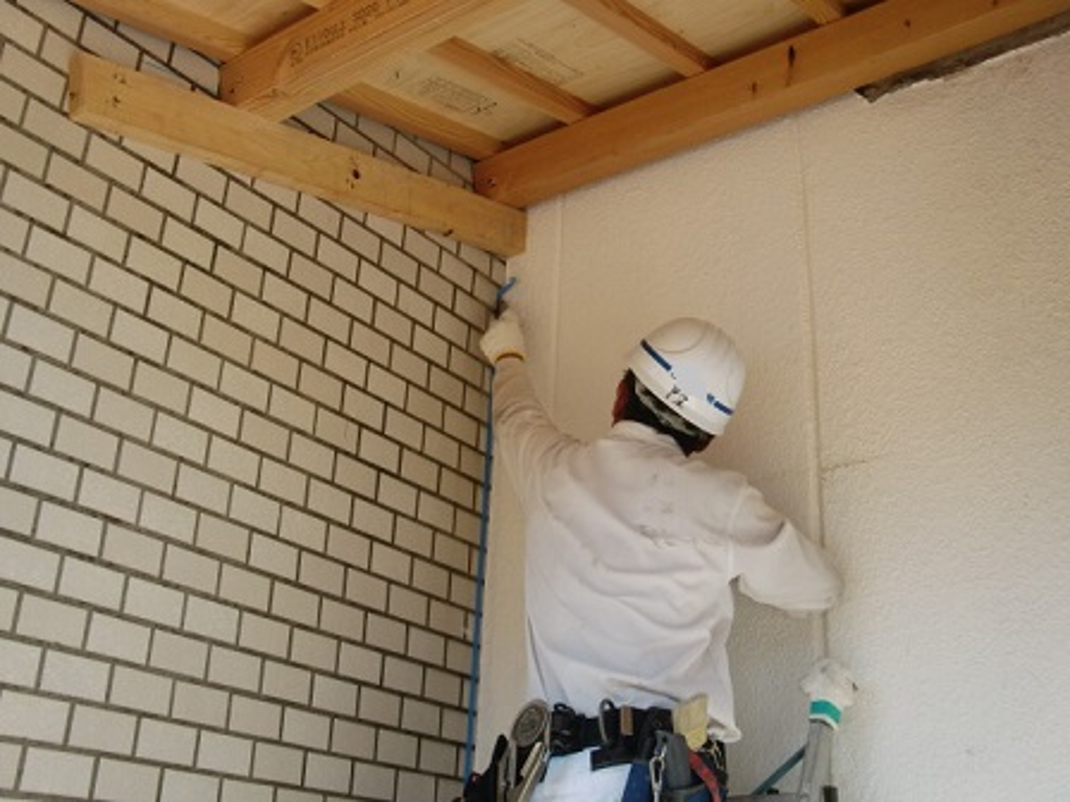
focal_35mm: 38
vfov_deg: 37.7
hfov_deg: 49.0
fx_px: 1175
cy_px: 401
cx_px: 535
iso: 64
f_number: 3.9
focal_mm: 6.66
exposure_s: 1/200
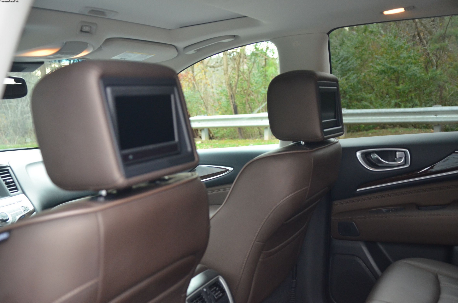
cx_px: 217
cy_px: 154
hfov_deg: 50.8
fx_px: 482
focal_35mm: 38
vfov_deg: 34.9
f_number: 2.8
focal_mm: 24
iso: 1600
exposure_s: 1/200
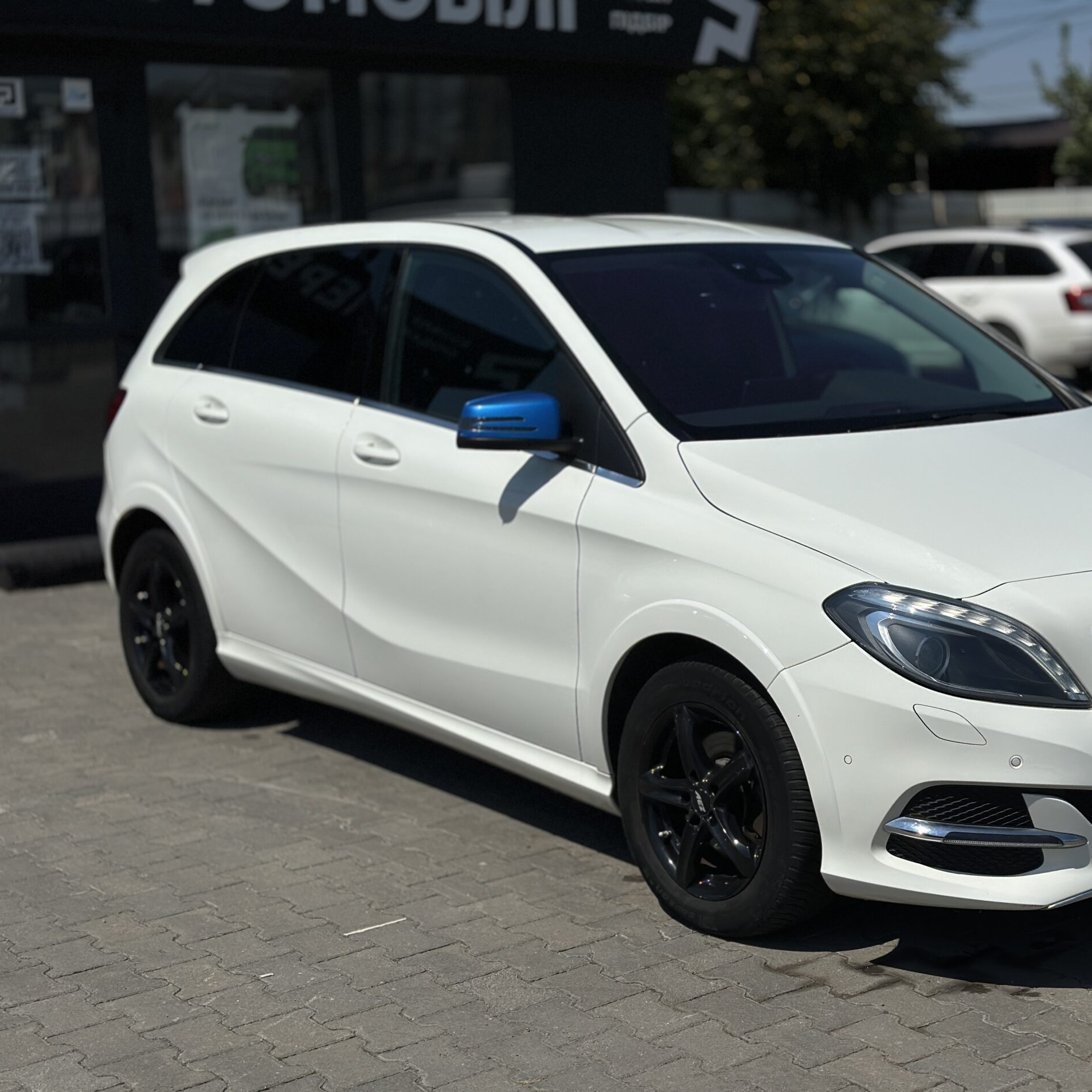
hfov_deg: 29.9
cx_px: 717
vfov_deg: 30.0
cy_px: 550
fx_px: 2034
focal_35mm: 57
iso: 80
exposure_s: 1/23256
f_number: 1.78
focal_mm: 6.86
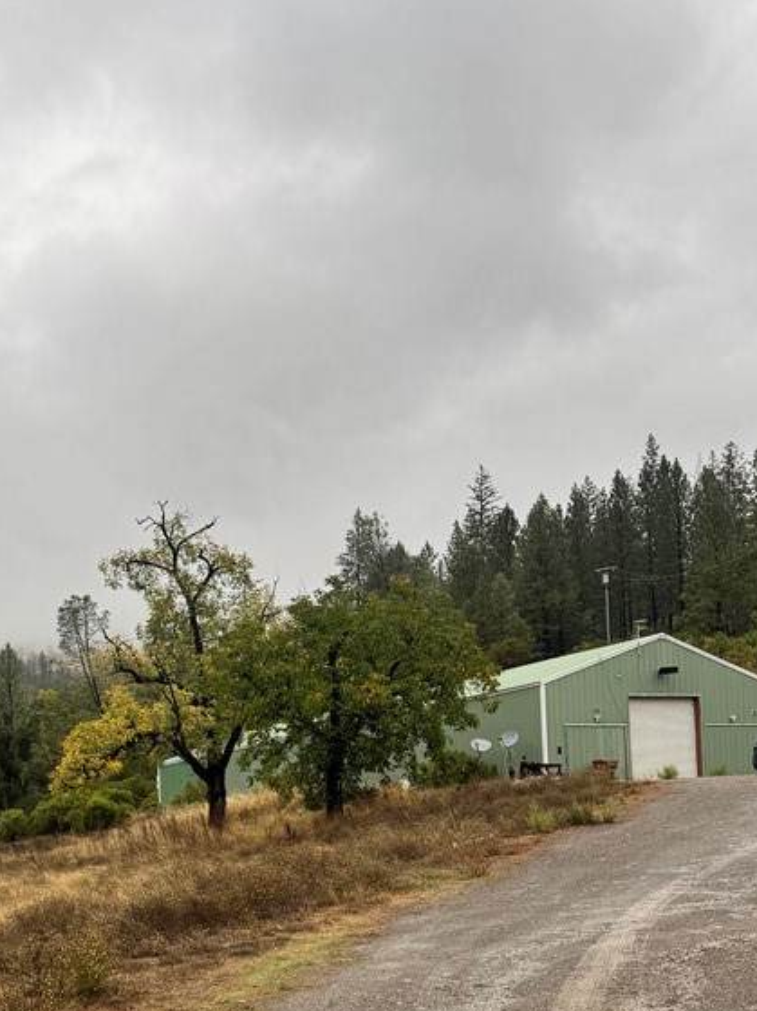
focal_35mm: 44
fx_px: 1283
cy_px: 834
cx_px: 79
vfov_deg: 40.8
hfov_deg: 31.4
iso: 80
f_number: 1.78
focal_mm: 6.76
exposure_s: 1/544
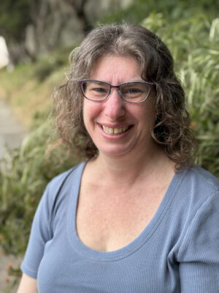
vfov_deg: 36.8
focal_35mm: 52
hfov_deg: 28.0
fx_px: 439
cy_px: 146
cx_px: 110
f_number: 1.6
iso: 50
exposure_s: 1/907
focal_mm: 6
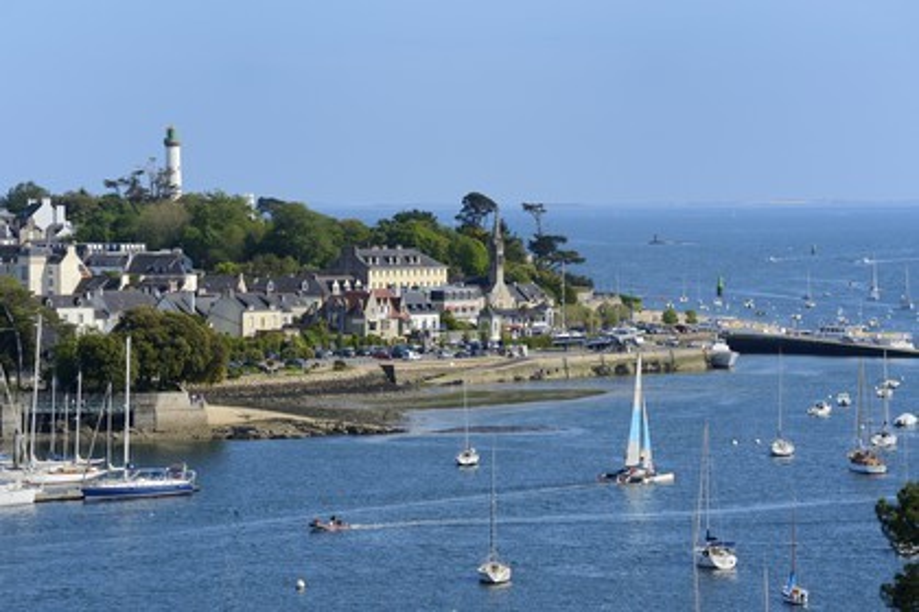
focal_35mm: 170
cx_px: 460
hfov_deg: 12.1
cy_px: 306
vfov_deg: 8.1
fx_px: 4339
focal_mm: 170
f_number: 13
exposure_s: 1/320
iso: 200
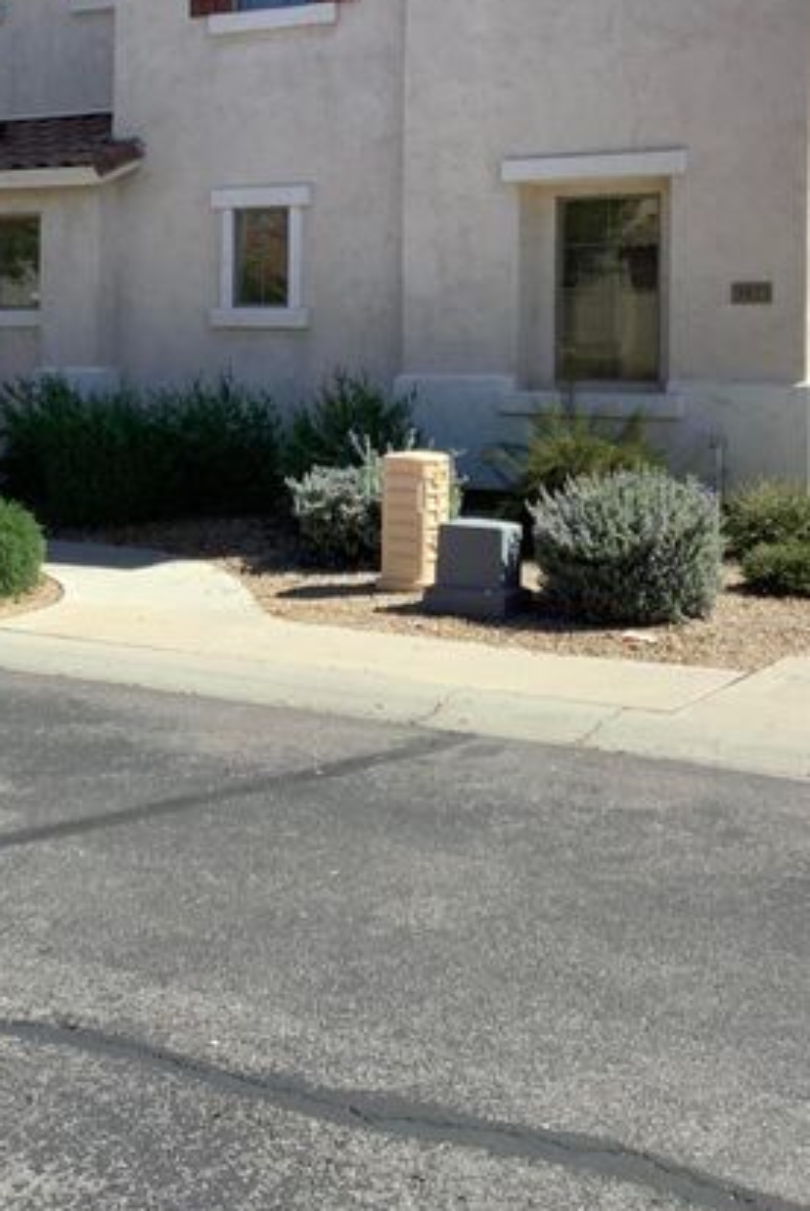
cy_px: 347
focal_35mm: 52
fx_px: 1752
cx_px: 370
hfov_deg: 26.0
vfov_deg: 37.5
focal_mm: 3.3
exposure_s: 1/1314
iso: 25
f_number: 2.4
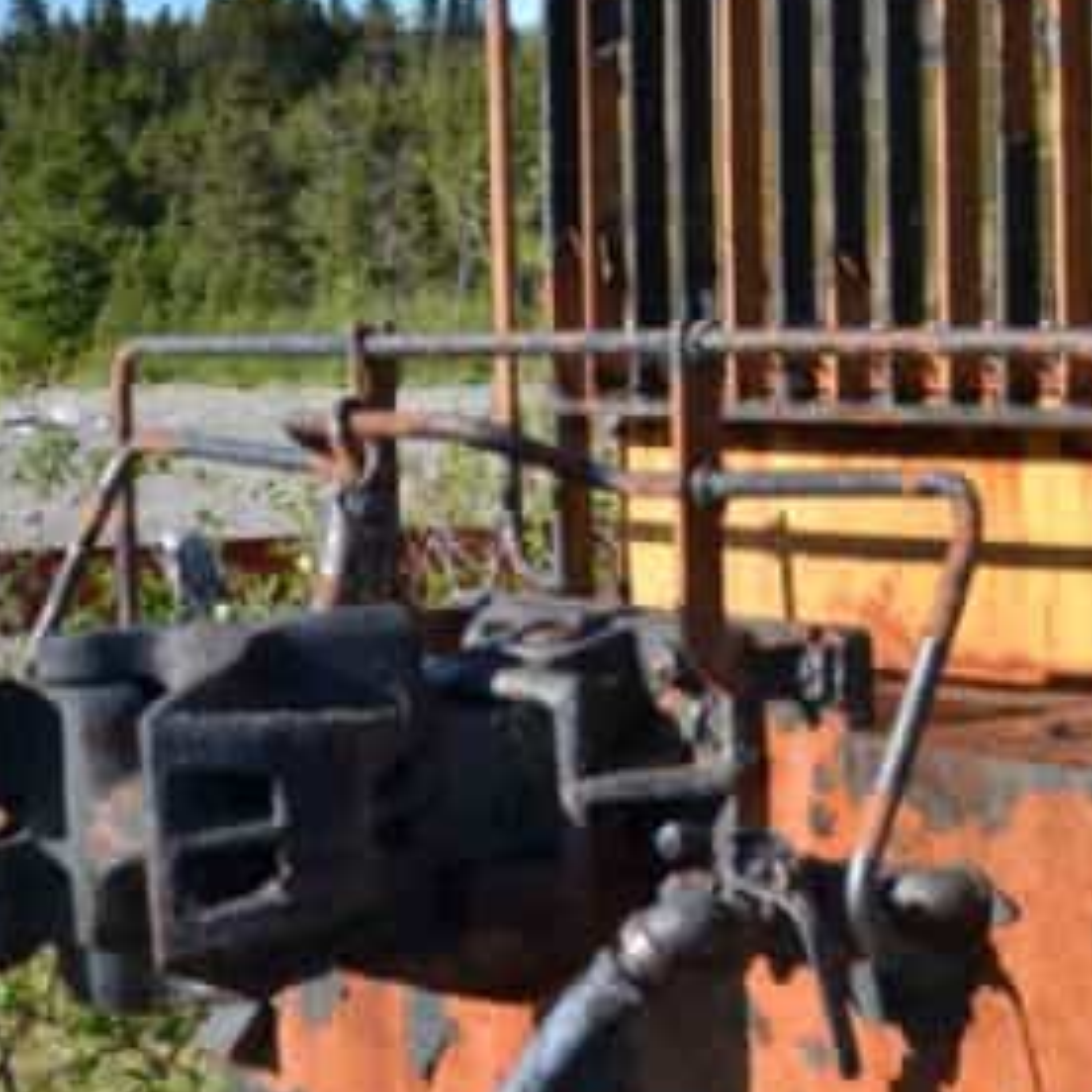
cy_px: 332
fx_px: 3034
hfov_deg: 18.9
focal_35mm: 85
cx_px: 1409
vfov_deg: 20.3
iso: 100
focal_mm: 18
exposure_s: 1/1000
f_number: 4.5
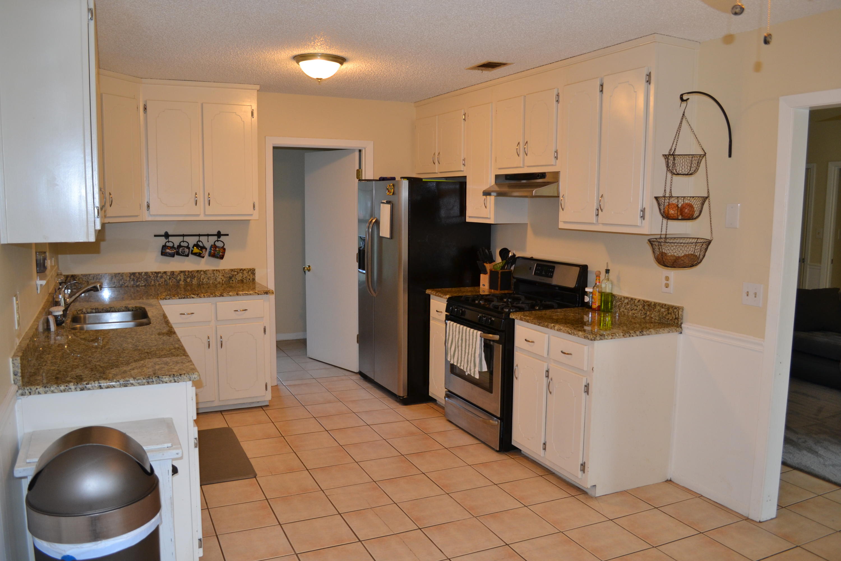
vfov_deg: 47.9
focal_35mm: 27
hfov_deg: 67.4
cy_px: 280
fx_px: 631
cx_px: 420
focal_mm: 18
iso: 400
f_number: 4
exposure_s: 1/60
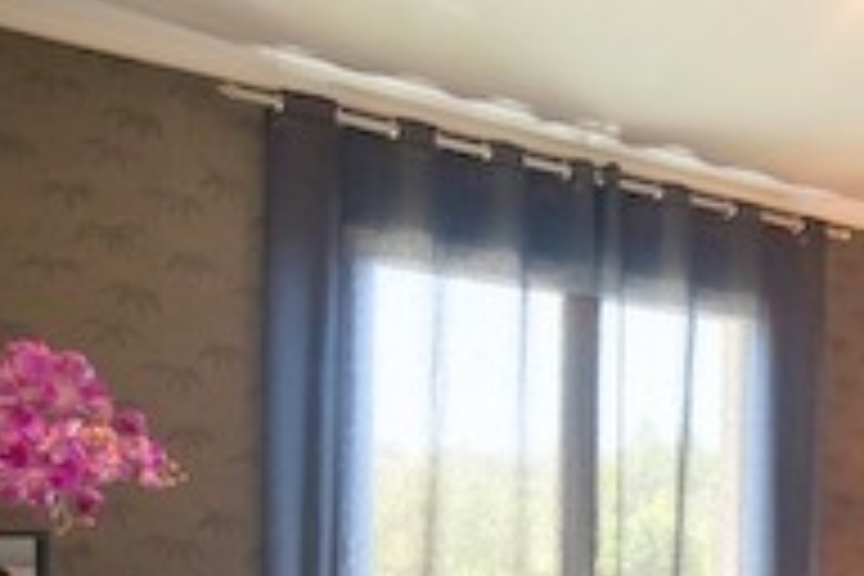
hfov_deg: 45.2
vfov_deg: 32.8
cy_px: 648
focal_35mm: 35
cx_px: 882
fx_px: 840
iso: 200
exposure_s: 1/25
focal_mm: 14
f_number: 3.5
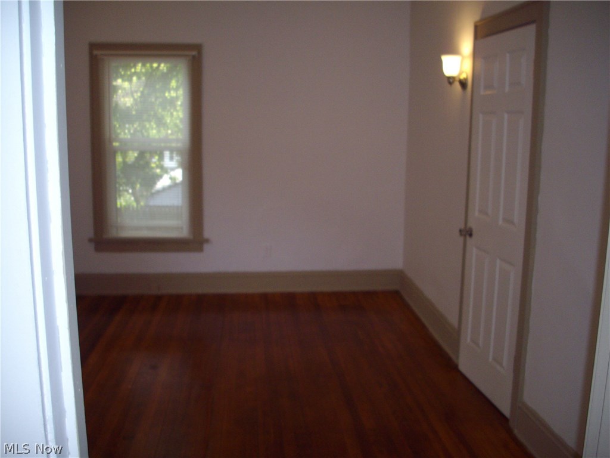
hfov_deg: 50.1
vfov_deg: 38.7
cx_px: 305
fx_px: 652
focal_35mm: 37
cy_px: 229
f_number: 2.8
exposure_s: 1/50
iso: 160
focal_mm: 6.2
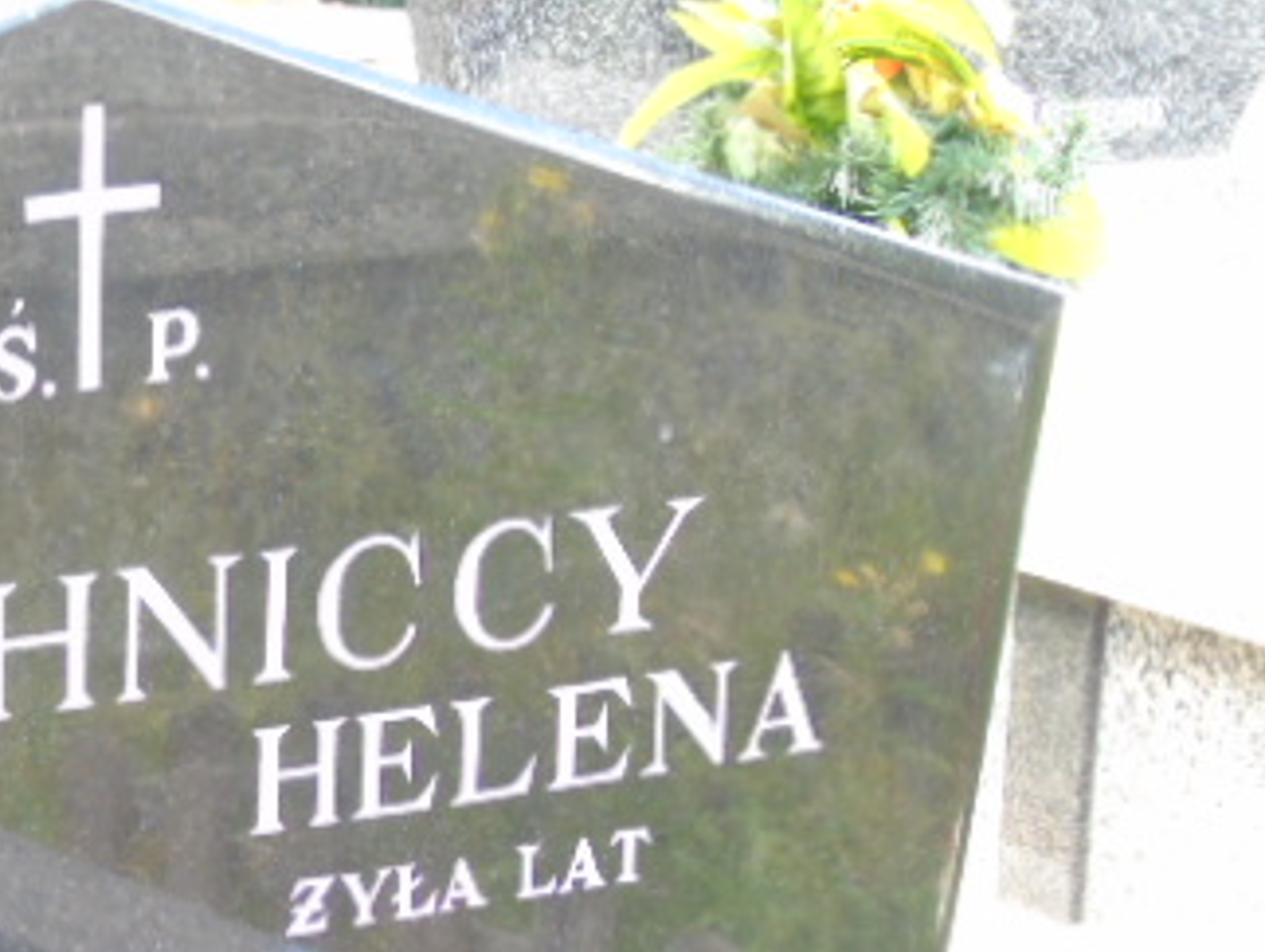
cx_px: 31
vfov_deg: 8.0
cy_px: 862
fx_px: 6805
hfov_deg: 10.5
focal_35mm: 186
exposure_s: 1/30
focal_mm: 17
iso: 200
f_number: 4.3
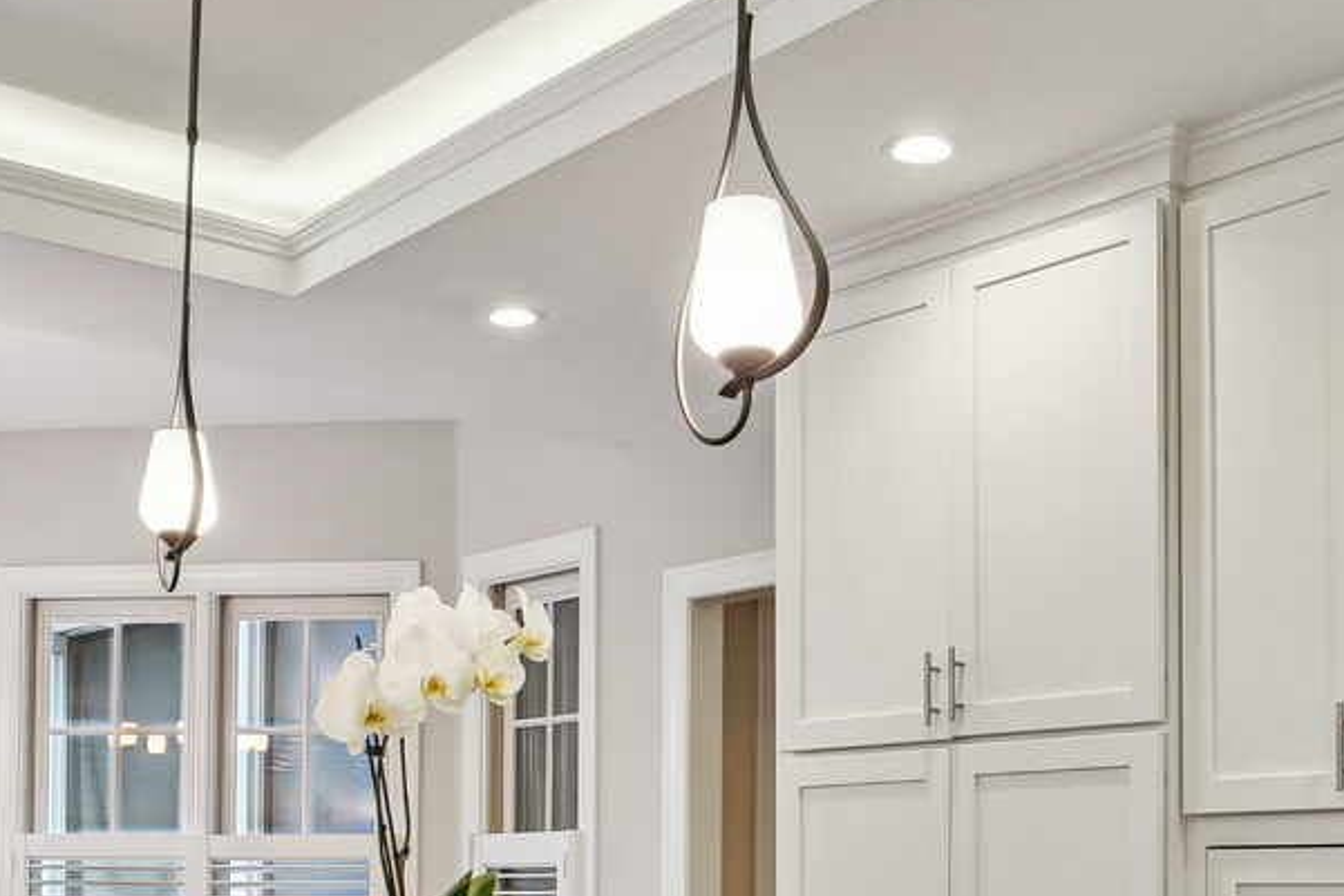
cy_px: 896
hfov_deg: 42.7
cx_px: 669
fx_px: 1718
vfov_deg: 27.6
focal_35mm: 46
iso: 200
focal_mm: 16
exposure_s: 1/6
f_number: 8
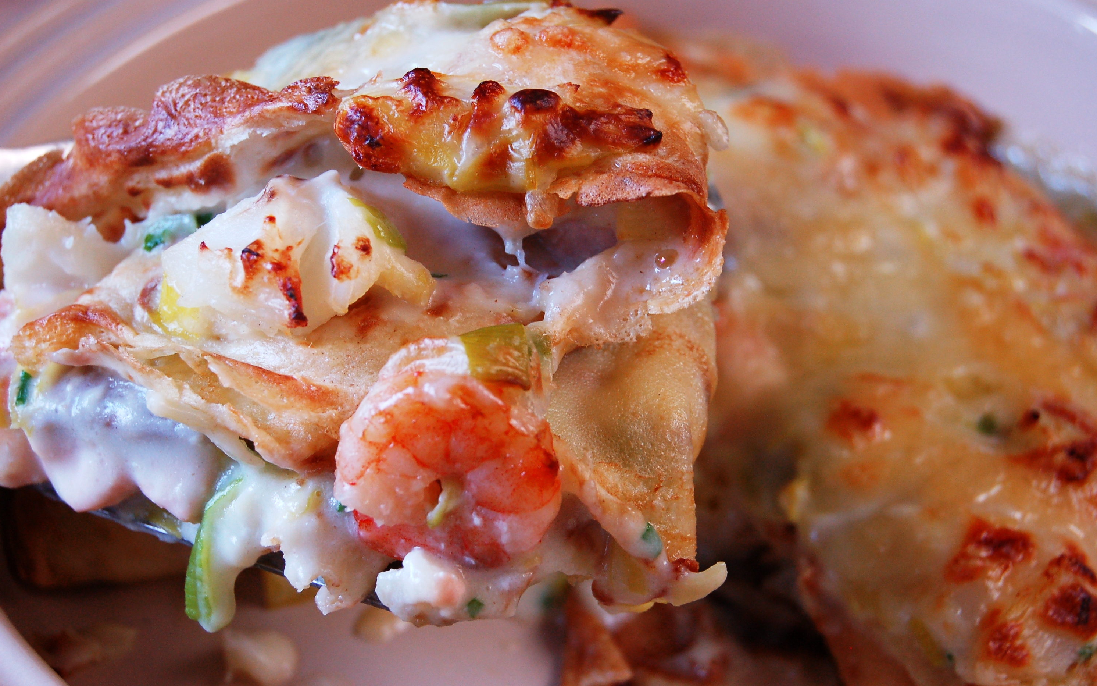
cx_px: 551
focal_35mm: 77
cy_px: 327
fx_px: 2302
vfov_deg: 16.9
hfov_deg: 26.8
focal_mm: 50
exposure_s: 1/25
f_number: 7.1
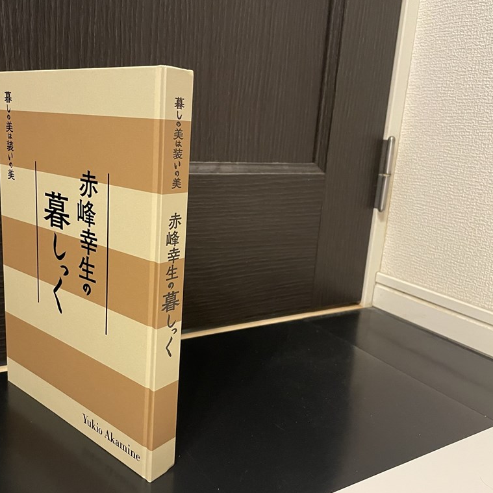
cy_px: 246
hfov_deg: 52.2
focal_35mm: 31
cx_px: 198
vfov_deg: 52.5
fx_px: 500
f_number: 1.6
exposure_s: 1/25
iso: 500
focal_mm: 4.2
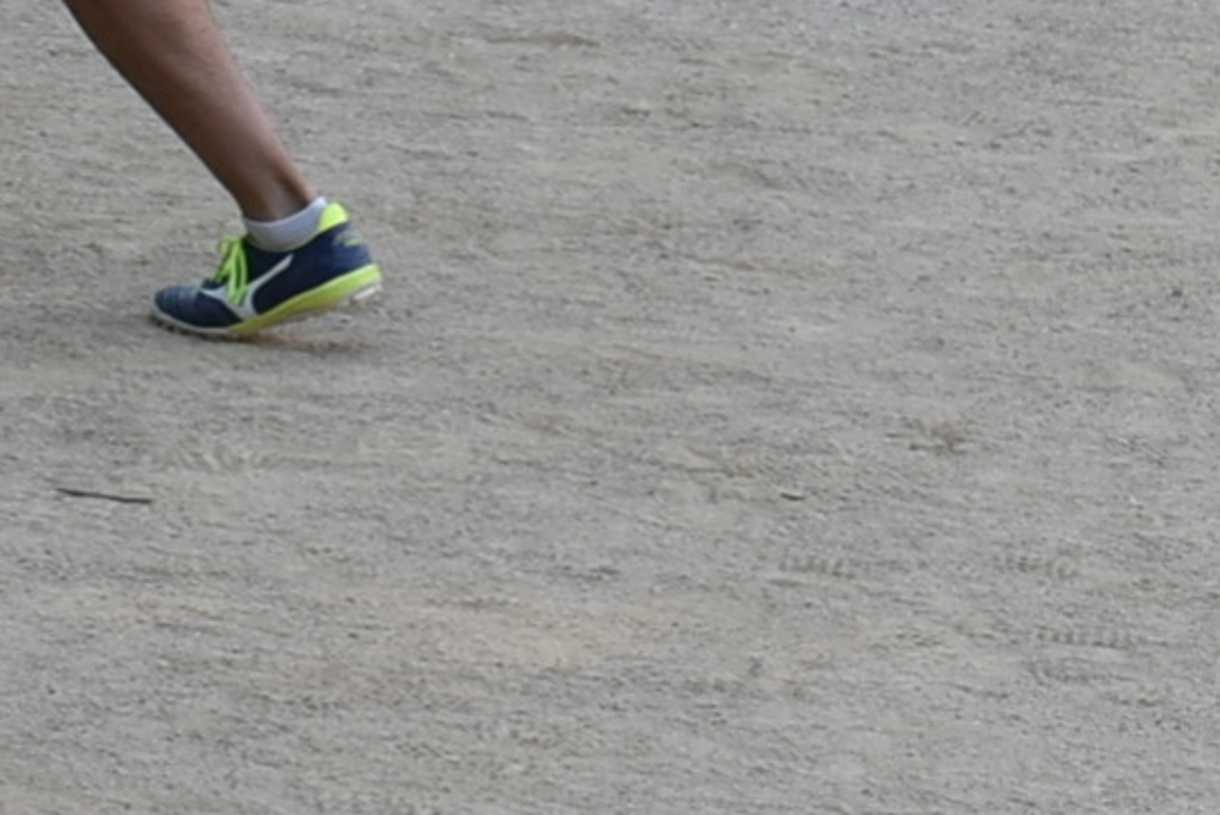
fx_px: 19665
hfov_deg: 3.5
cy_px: -471
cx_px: 1283
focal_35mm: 580
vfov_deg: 2.4
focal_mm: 70
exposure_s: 1/250
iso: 400
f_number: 8
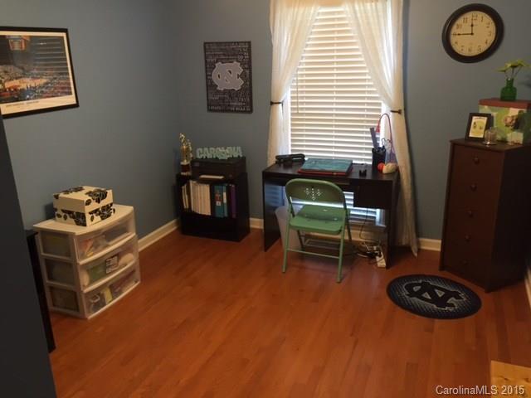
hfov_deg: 61.7
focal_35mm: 29
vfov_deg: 48.2
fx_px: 445
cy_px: 199
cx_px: 266
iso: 80
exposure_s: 1/30
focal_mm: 4.15
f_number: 2.2
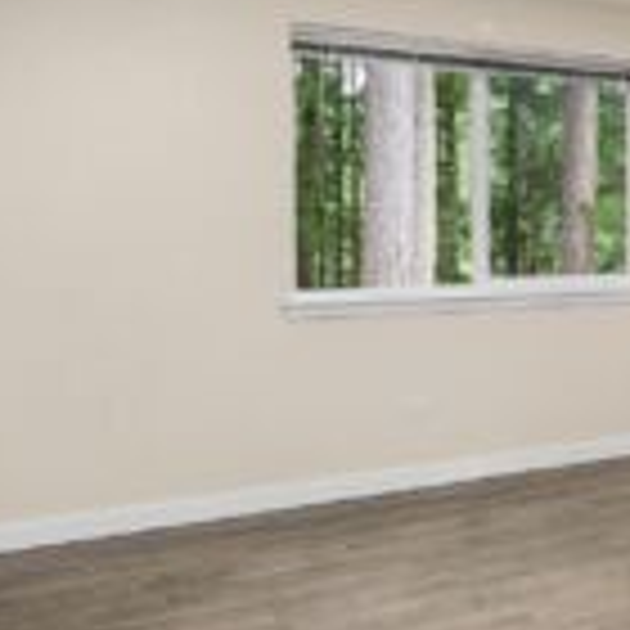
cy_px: 241
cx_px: 634
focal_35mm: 39
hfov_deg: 38.0
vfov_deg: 42.5
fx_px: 803
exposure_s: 1/60
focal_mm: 16
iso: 500
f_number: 7.1
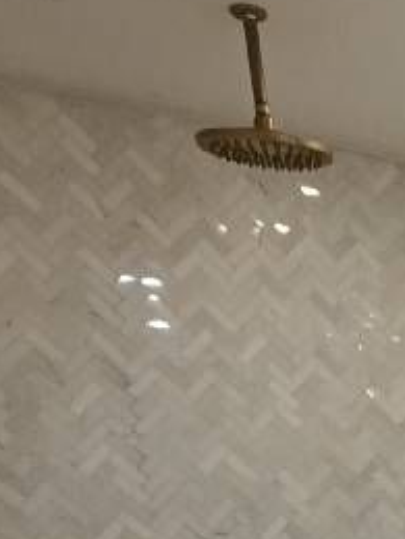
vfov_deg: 25.6
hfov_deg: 19.0
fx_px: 983
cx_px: 685
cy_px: 732
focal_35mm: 63
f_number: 2.2
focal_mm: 1.65
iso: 250
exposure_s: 1/50.3
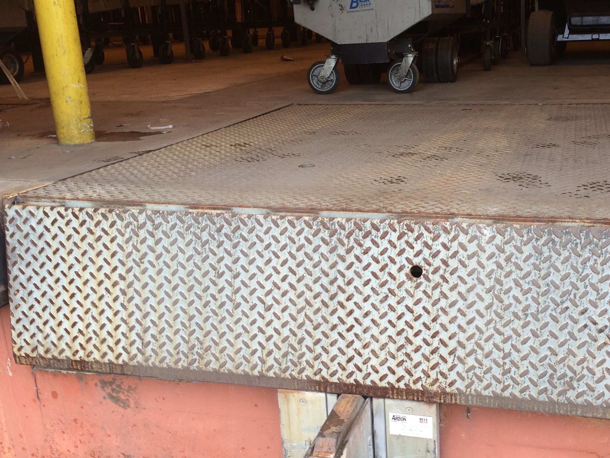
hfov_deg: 44.1
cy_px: 231
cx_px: 409
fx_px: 740
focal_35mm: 42
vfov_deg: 34.4
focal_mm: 4.12
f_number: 2.2
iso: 40
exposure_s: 1/60
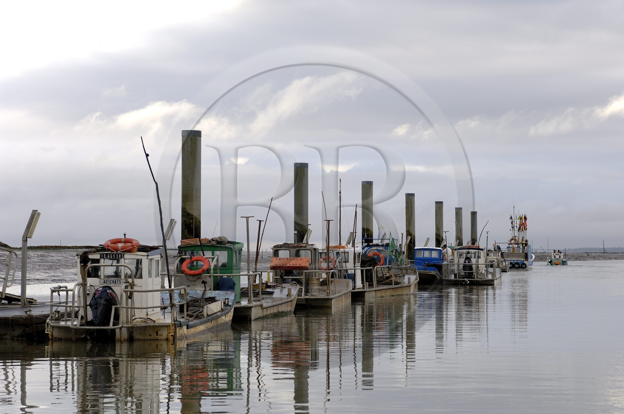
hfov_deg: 21.9
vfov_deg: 14.7
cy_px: 207
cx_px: 312
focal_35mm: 93
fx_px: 1610
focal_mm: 62
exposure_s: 1/160
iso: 100
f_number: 5.3
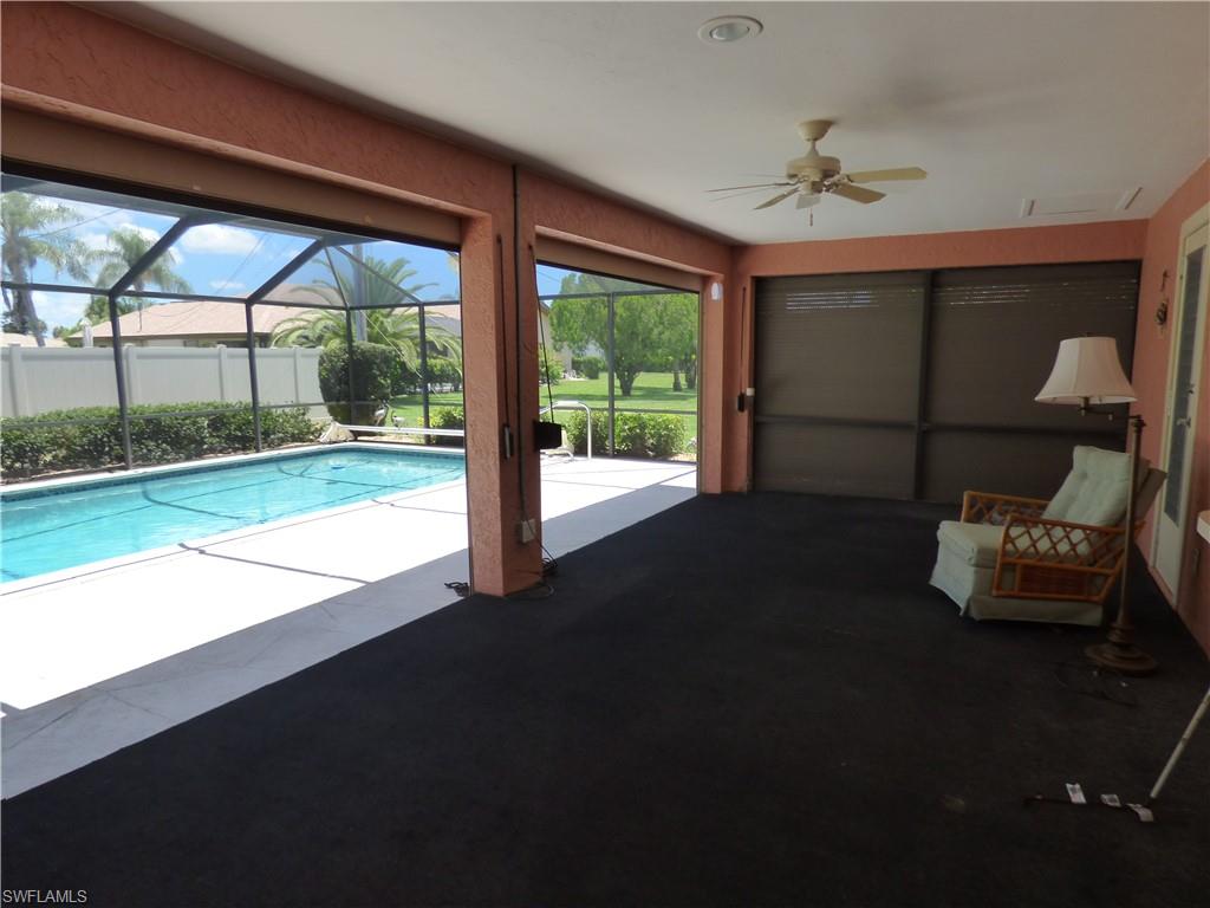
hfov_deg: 81.7
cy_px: 454
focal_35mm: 20
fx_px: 699
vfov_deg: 66.0
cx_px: 605
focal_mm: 3.58
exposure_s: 1/500
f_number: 2.8
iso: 200
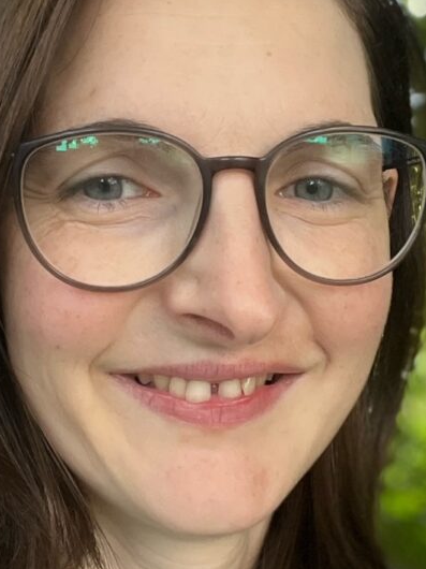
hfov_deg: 25.2
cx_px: 175
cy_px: 340
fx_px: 952
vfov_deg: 33.1
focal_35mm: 58
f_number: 2.2
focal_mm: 2.71
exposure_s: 1/60
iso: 200
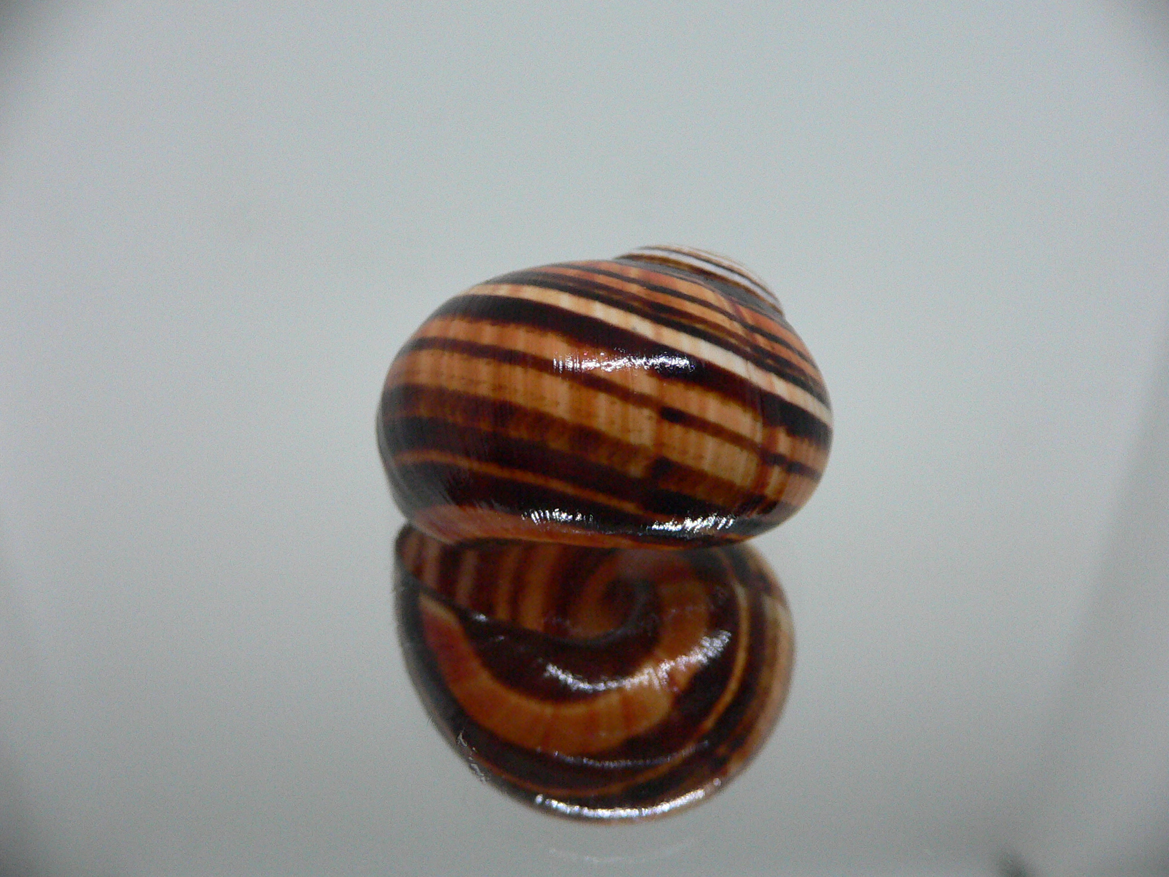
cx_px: 584
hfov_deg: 52.6
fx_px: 1182
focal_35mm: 35
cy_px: 438
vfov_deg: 40.7
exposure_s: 1/50
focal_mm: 4.6
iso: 200
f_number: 2.8
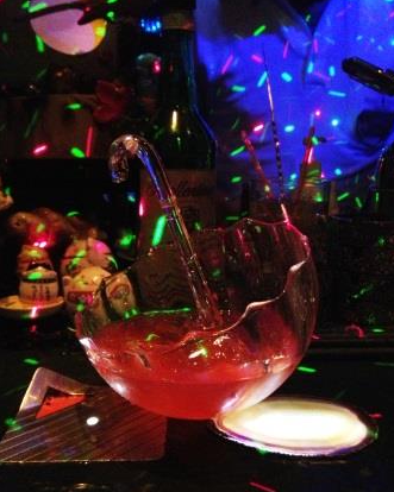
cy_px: 254
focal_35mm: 37
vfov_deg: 49.1
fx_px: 540
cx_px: 198
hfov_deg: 40.1
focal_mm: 4.28
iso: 800
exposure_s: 1/15
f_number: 2.4
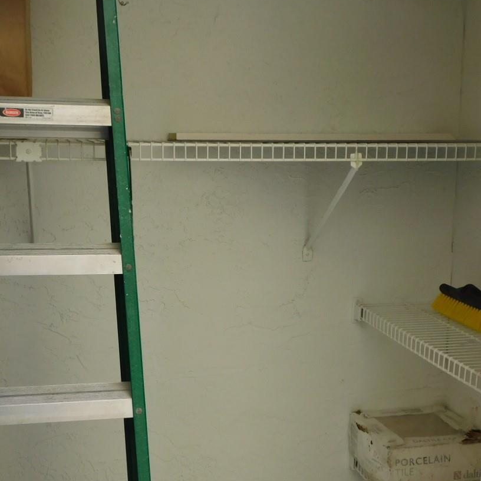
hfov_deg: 32.8
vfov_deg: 32.7
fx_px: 817
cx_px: 226
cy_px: 279
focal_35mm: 52
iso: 125
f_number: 3.2
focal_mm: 5.3
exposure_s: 1/200
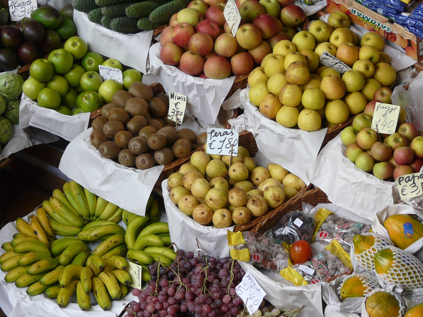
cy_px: 158
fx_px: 2028
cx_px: 212
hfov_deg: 11.9
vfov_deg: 8.9
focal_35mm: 166
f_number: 3.6
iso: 100
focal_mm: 17
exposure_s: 1/50
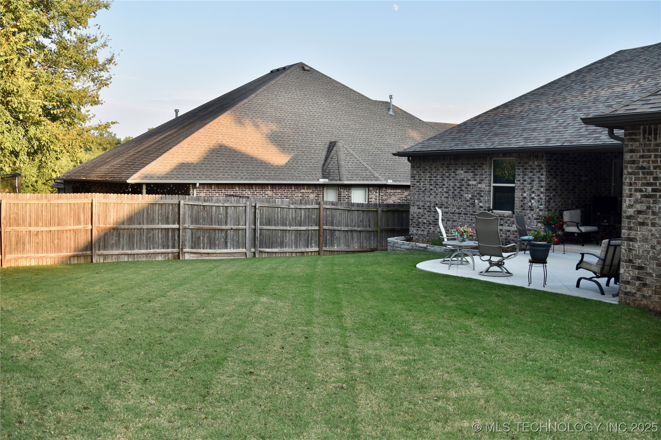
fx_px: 633
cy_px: 220
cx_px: 330
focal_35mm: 34
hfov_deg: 55.1
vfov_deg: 38.4
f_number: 5.6
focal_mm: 23
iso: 100
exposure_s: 1/125
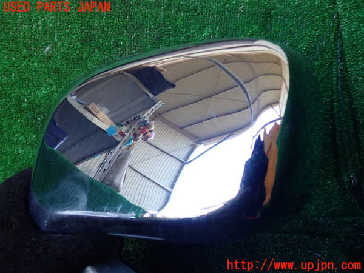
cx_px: 182
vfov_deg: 46.8
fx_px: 315
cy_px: 136
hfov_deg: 60.0
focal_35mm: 30
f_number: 2.3
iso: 125
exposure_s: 1/60
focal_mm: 5.4
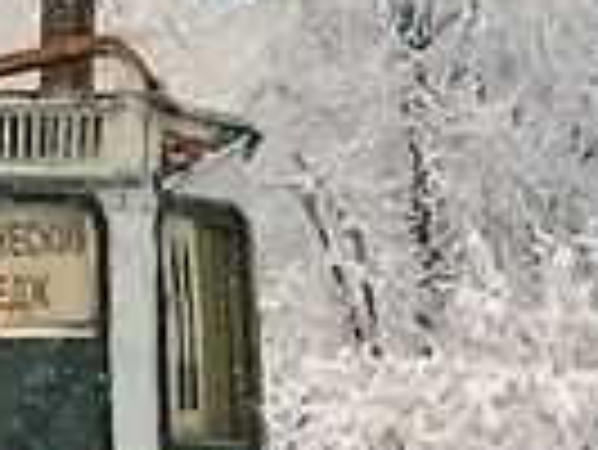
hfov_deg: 3.6
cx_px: -310
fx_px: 9441
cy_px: 230
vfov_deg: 2.7
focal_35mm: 546
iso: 160
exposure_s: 1/500
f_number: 3.5
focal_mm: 23.55
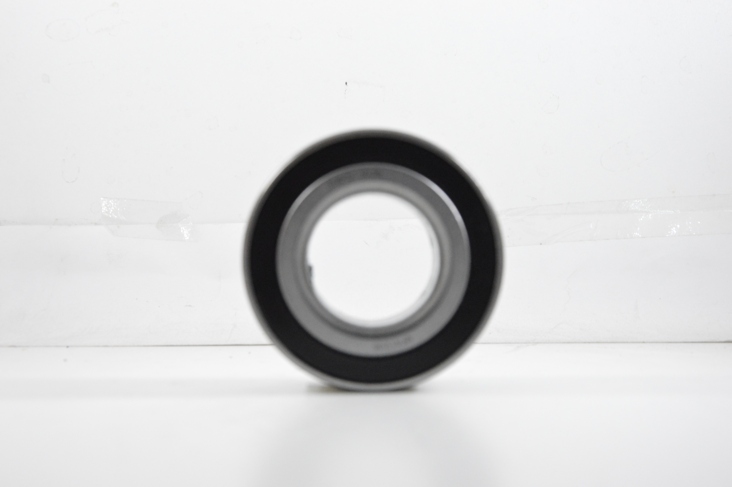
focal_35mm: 63
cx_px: 366
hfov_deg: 31.9
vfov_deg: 21.5
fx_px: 1280
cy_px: 244
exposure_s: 1/100
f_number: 7.1
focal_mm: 42
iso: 3200
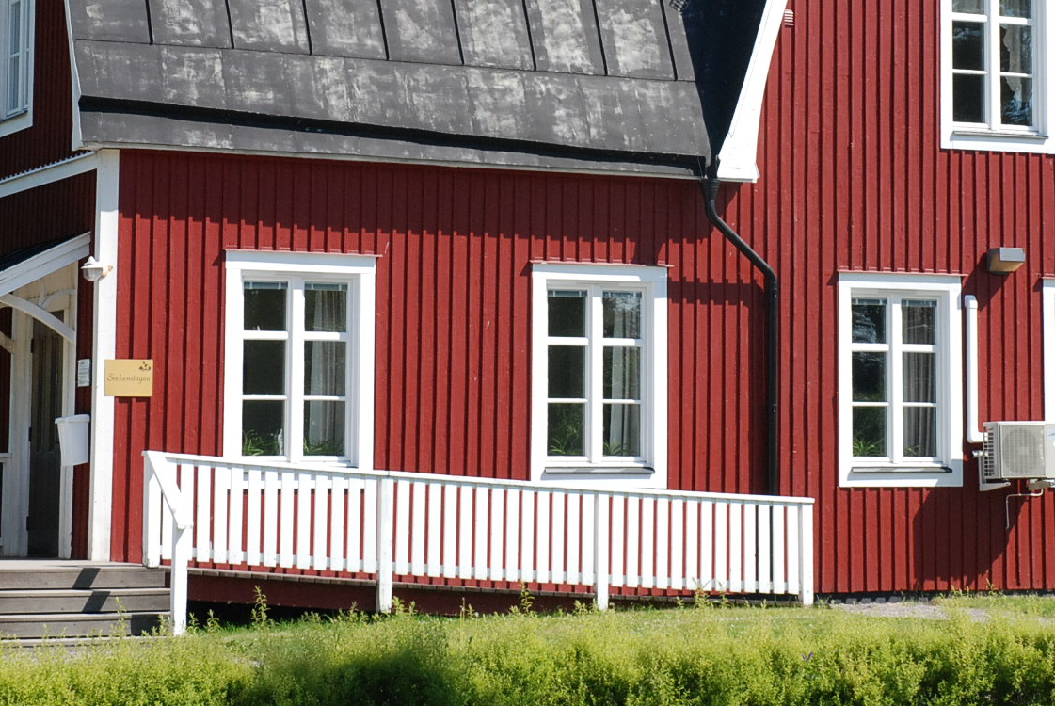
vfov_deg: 12.0
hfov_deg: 17.9
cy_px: 142
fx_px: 3344
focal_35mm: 114
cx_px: 728
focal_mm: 44
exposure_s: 1/500
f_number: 11
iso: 500
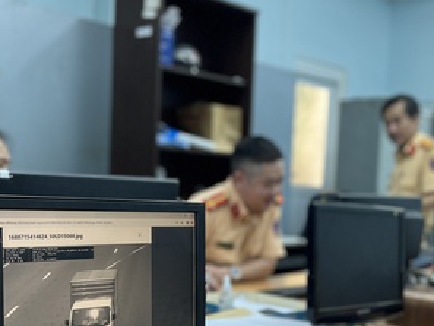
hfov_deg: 33.8
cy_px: 256
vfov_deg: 25.7
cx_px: 308
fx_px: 702
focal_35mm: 56
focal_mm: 5.7
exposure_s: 1/50
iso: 100
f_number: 1.5
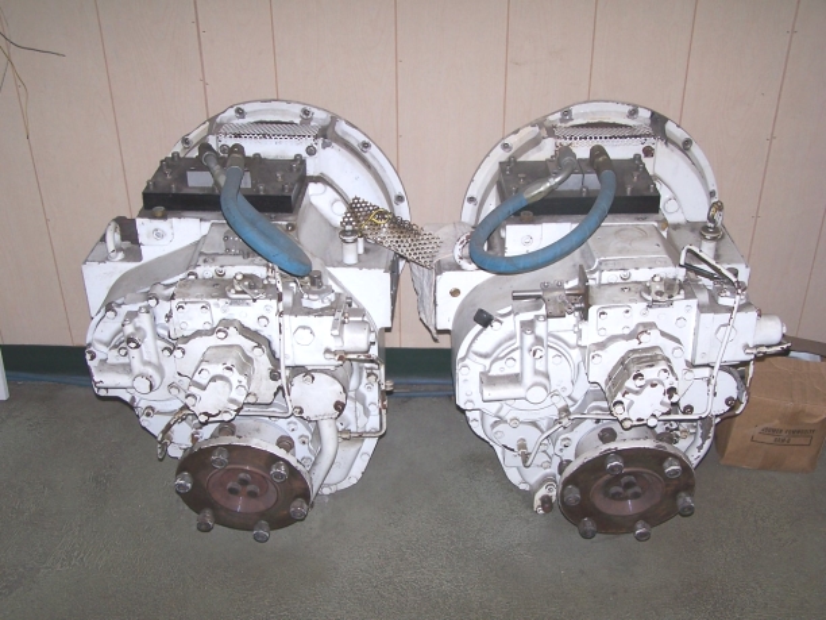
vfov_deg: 30.3
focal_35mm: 48
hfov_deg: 39.7
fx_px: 1145
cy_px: 310
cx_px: 413
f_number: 3.2
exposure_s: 1/60
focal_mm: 8
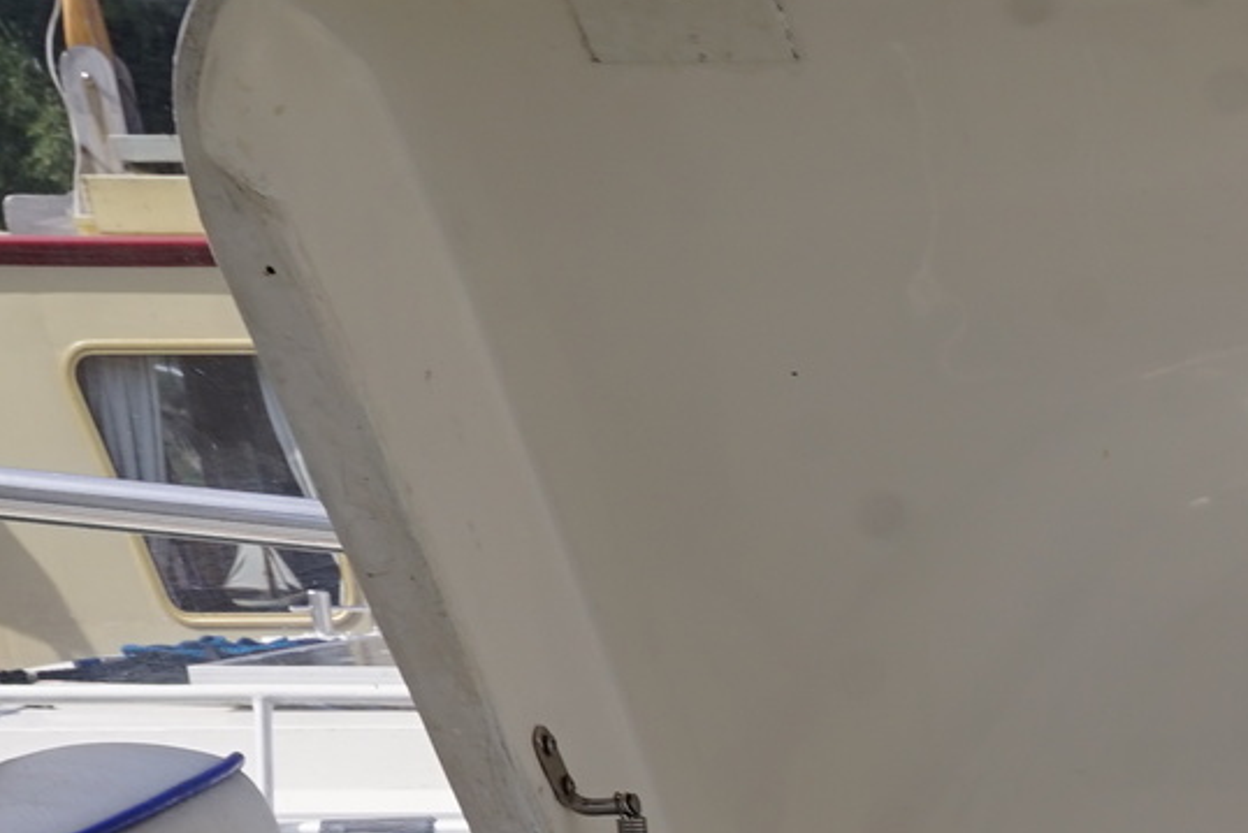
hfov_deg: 21.2
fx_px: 2739
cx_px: 1932
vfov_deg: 14.1
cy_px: 1734
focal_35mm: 79
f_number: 11
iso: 100
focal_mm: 17
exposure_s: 1/125
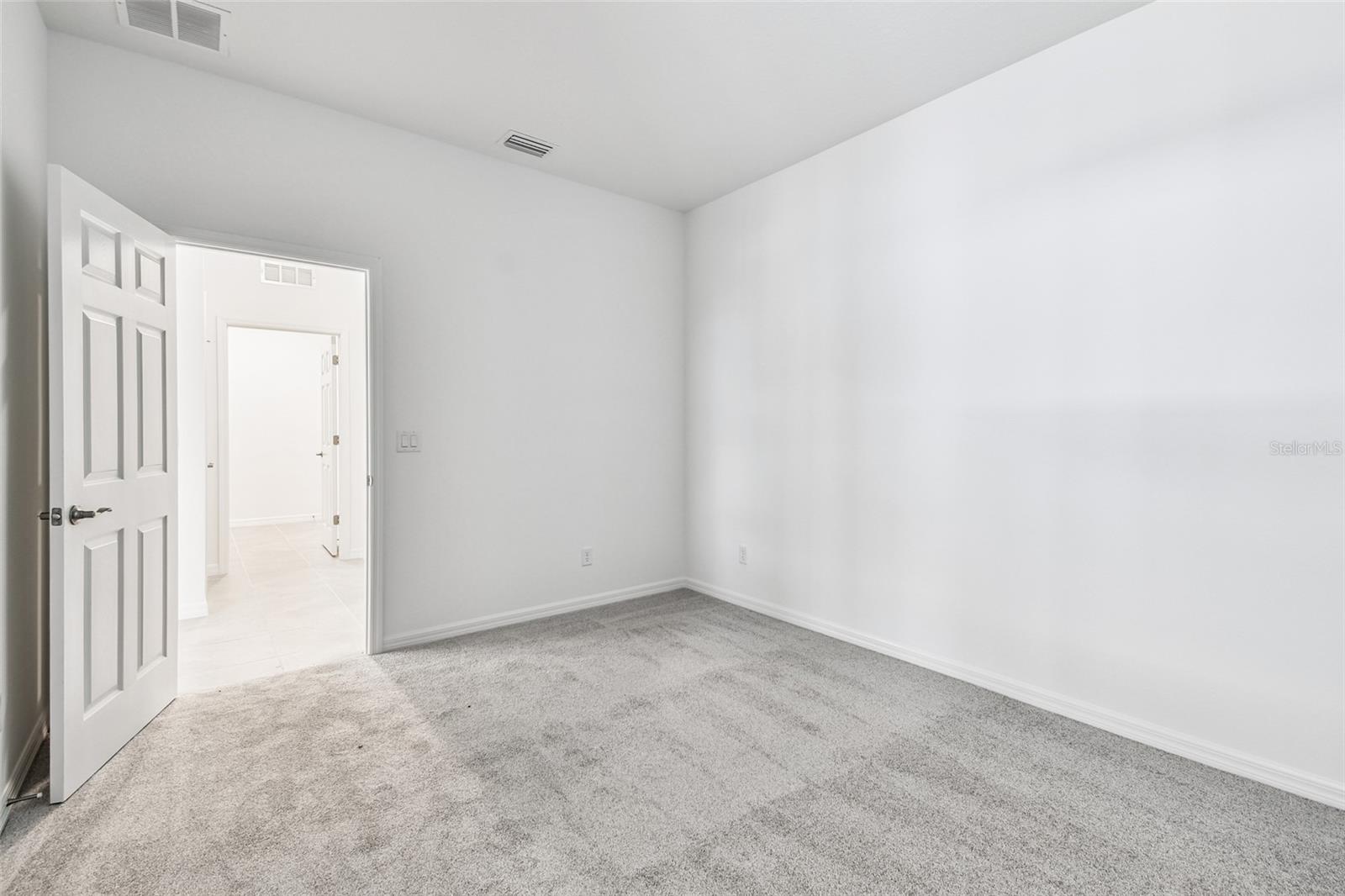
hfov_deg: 100.4
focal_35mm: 15
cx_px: 672
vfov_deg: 77.3
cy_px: 448
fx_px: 560
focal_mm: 10
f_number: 7.1
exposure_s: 1/2
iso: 100
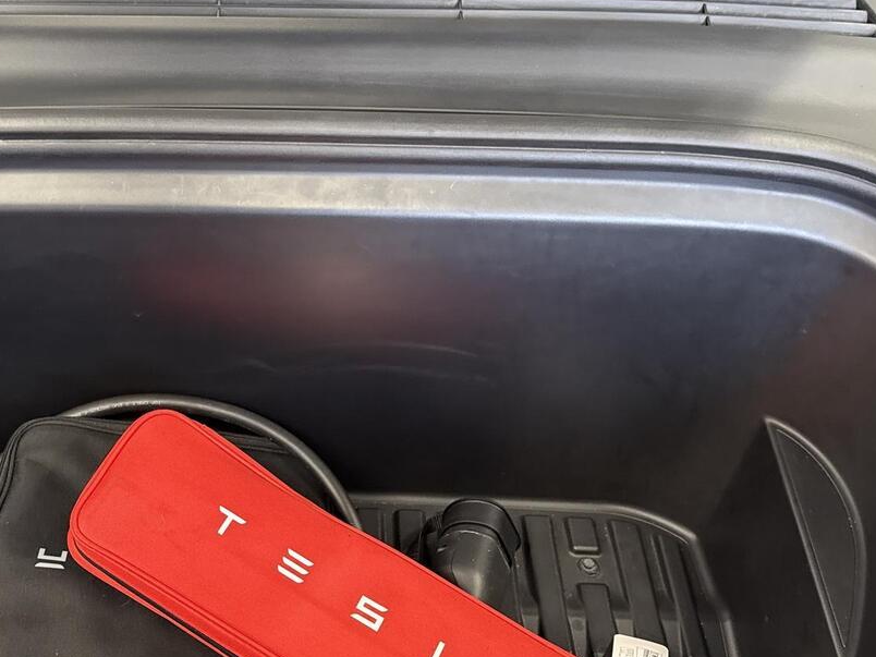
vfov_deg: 33.6
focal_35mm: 43
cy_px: 336
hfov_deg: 43.4
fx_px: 1088
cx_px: 314
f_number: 1.78
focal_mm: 6.76
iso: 400
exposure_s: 1/50
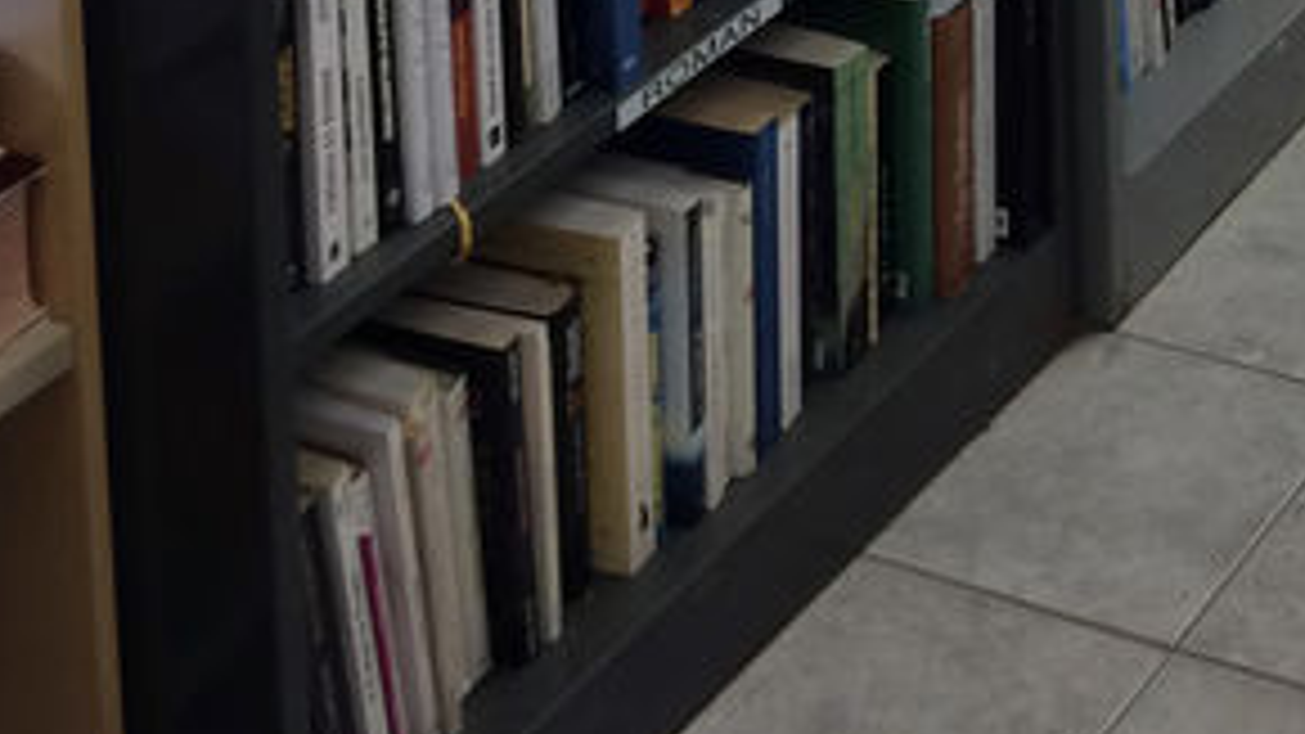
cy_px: -1135
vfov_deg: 10.4
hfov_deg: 21.3
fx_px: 3391
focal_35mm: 98
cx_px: 1177
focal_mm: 4.15
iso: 40
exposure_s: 1/30
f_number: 2.2
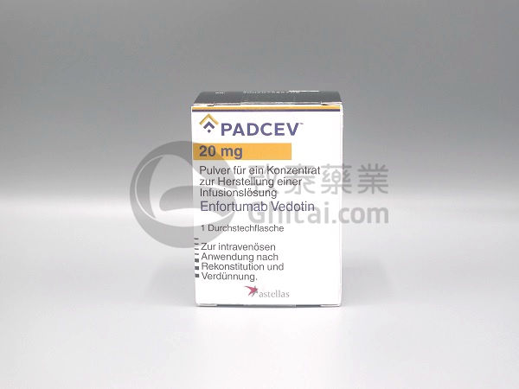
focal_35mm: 60
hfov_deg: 32.2
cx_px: 260
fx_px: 900
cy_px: 194
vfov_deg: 24.4
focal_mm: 12.8
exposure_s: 1/125
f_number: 2.8
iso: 80
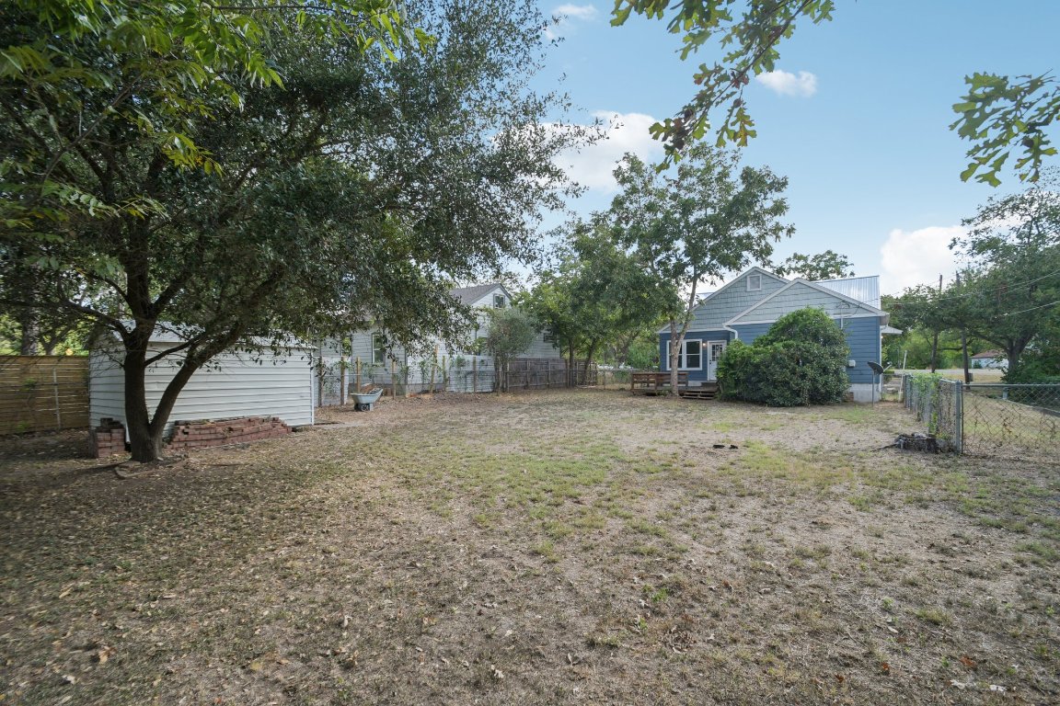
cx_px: 530
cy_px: 353
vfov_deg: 77.3
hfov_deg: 100.4
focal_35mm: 15
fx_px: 442
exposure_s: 1/250
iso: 400
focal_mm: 10
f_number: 8
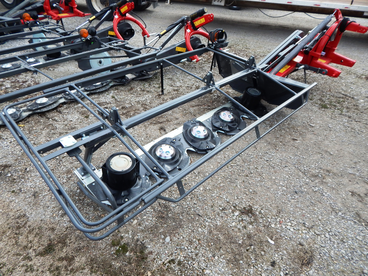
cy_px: 138
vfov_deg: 61.1
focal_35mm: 22
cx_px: 184
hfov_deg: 76.4
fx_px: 234
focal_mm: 4
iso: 125
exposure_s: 1/1000
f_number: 3
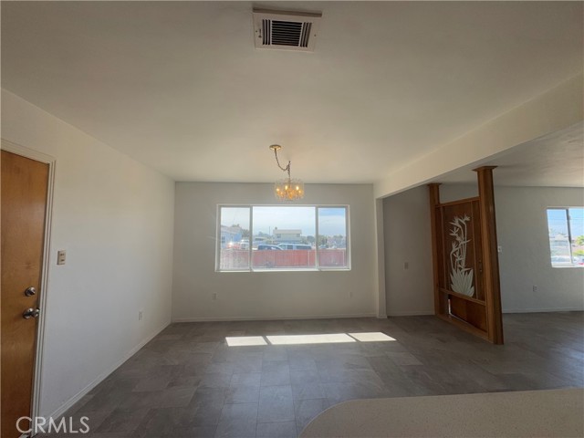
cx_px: 292
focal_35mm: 14
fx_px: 236
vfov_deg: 85.7
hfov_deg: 102.1
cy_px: 219
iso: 40
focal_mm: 2.22
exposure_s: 1/373
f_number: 2.2
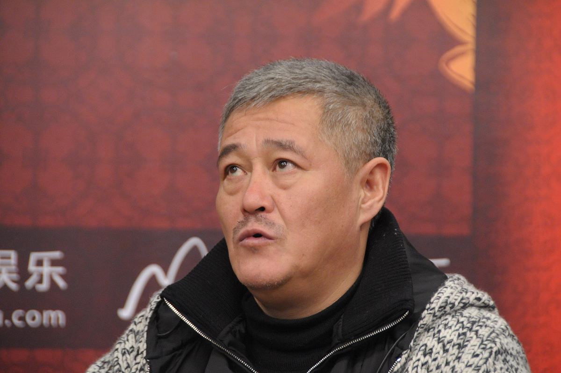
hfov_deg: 8.1
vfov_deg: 5.4
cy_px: 186
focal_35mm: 255
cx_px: 280
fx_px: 3969
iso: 1600
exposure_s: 1/160
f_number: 5.6
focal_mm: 170
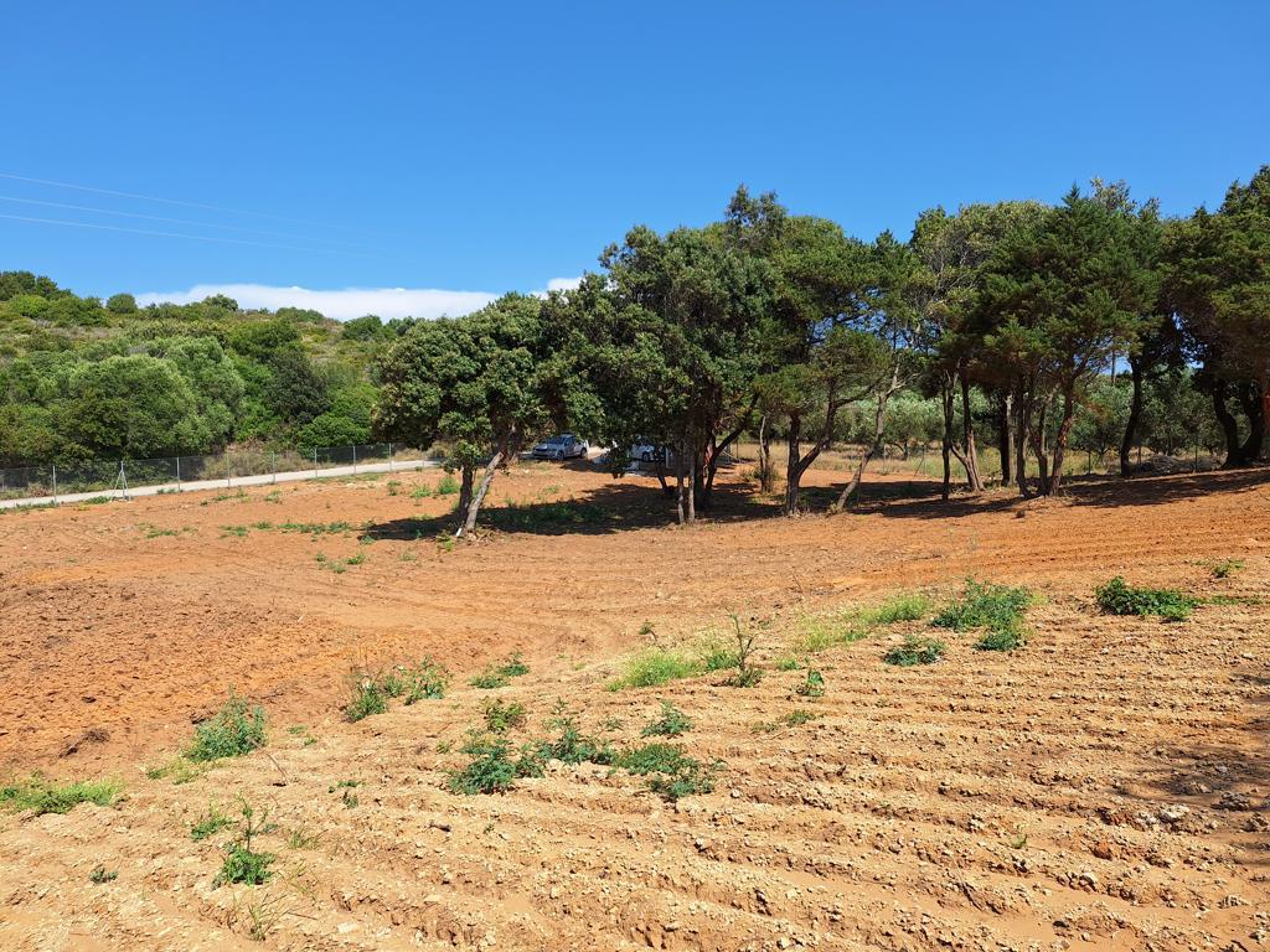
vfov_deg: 58.9
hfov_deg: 73.9
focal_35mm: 23
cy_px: 476
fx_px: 844
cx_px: 635
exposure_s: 1/2155
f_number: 1.8
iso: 40
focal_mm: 5.54
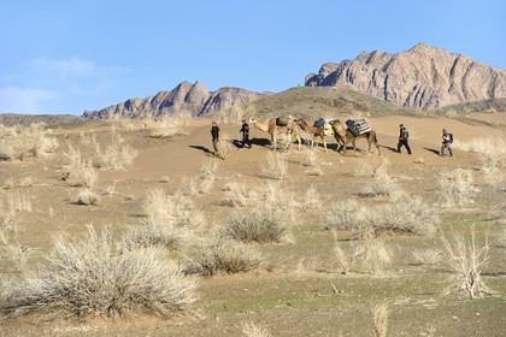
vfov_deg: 6.9
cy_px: 168
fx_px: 2811
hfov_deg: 10.3
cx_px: 253
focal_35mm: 200
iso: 200
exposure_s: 1/400
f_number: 10
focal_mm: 200
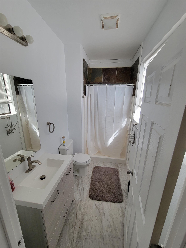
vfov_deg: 106.2
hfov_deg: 89.9
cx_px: 93
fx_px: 93
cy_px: 124
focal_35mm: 13
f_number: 2.2
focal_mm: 2.2
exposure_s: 1/365
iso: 50
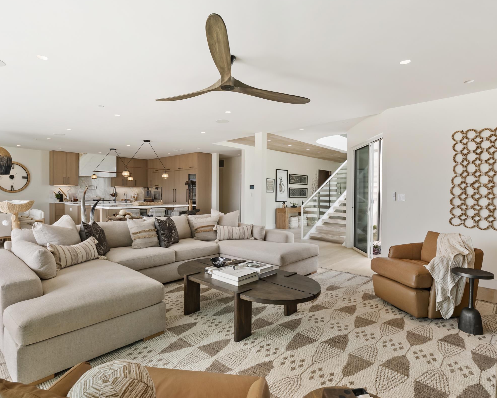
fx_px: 280
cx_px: 222
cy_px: 199
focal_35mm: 19
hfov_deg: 83.0
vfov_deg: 70.9
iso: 500
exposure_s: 1/30
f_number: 13
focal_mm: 16
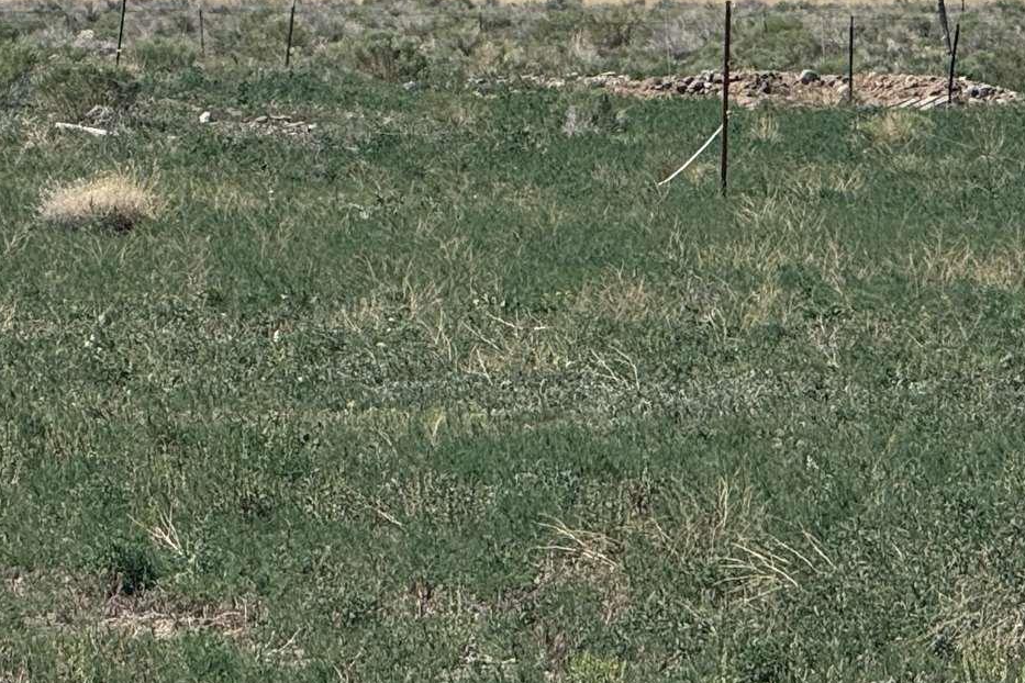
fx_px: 11701
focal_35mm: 411
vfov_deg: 3.3
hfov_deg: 5.0
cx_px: 539
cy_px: -339
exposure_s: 1/1969
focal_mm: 15.66
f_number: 2.8
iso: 50
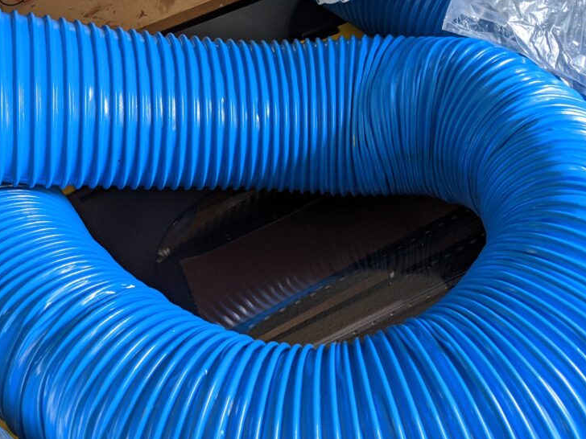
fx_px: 643
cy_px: 160
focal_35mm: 38
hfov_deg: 48.9
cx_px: 329
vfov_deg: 37.5
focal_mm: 4.44
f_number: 1.8
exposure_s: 1/24
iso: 90
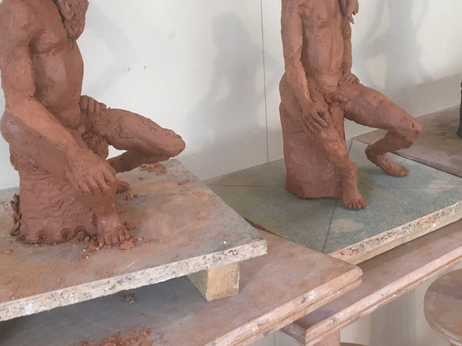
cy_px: 36
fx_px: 774
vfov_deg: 24.5
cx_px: 406
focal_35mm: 58
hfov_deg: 31.8
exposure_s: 1/33
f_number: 2.2
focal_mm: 4.15
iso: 64
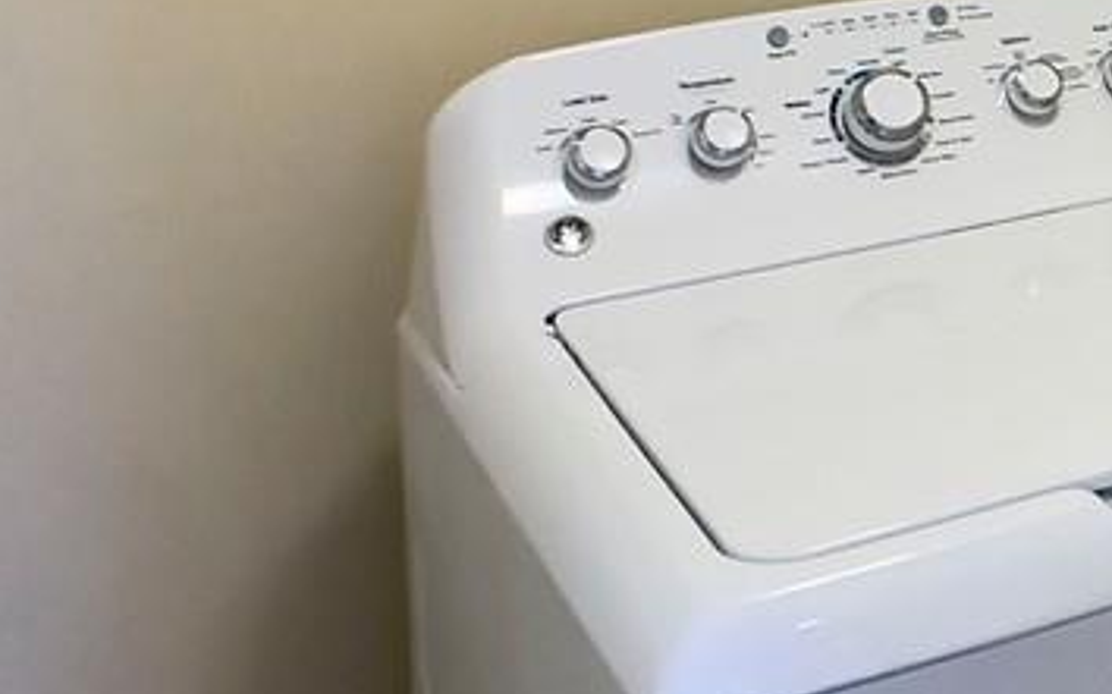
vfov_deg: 17.9
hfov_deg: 27.0
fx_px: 2030
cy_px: -264
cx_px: 1344
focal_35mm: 67
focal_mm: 2.22
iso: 400
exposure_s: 1/60
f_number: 2.2
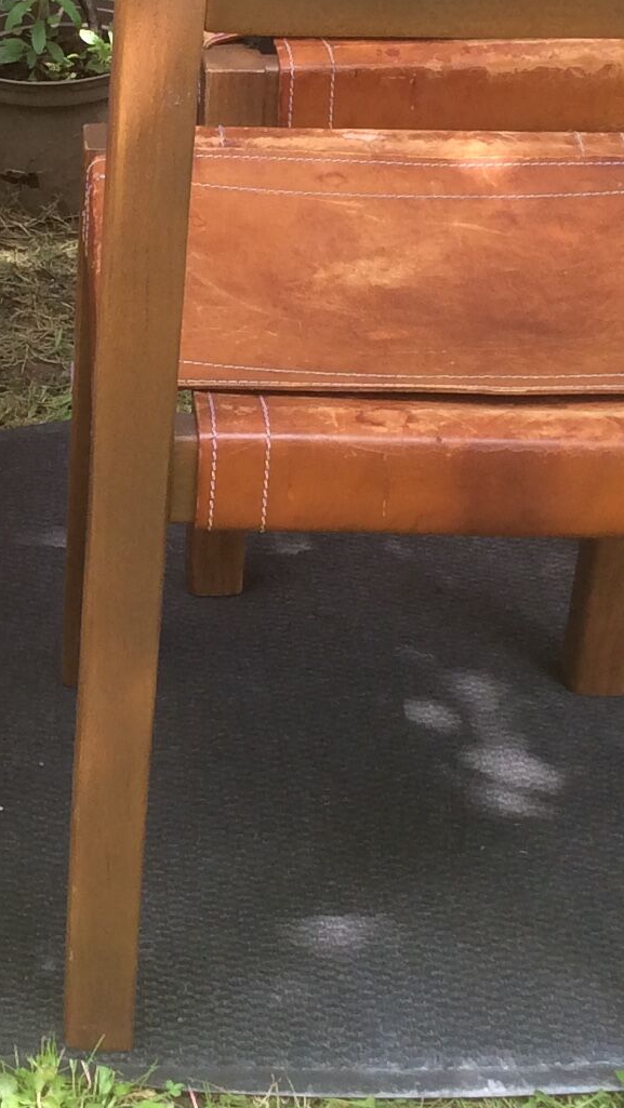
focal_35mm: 88
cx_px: -6
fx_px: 2587
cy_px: 399
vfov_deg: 24.1
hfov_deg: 13.6
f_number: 2.4
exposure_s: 1/136
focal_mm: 3.3
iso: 32
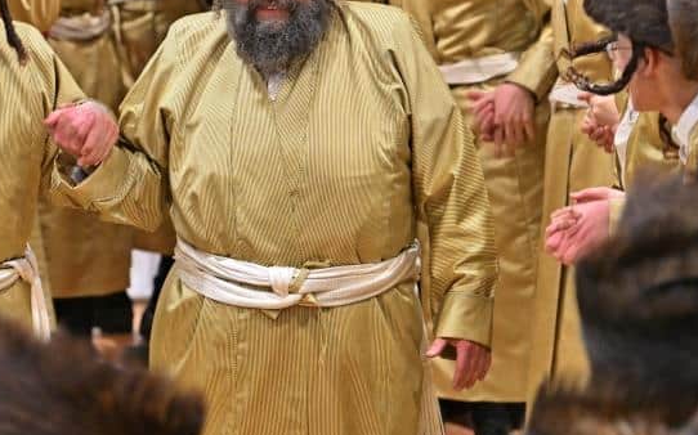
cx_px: 268
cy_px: 59
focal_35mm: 505
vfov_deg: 2.6
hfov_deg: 4.2
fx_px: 9601
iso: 640
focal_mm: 175
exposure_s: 1/250
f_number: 2.8
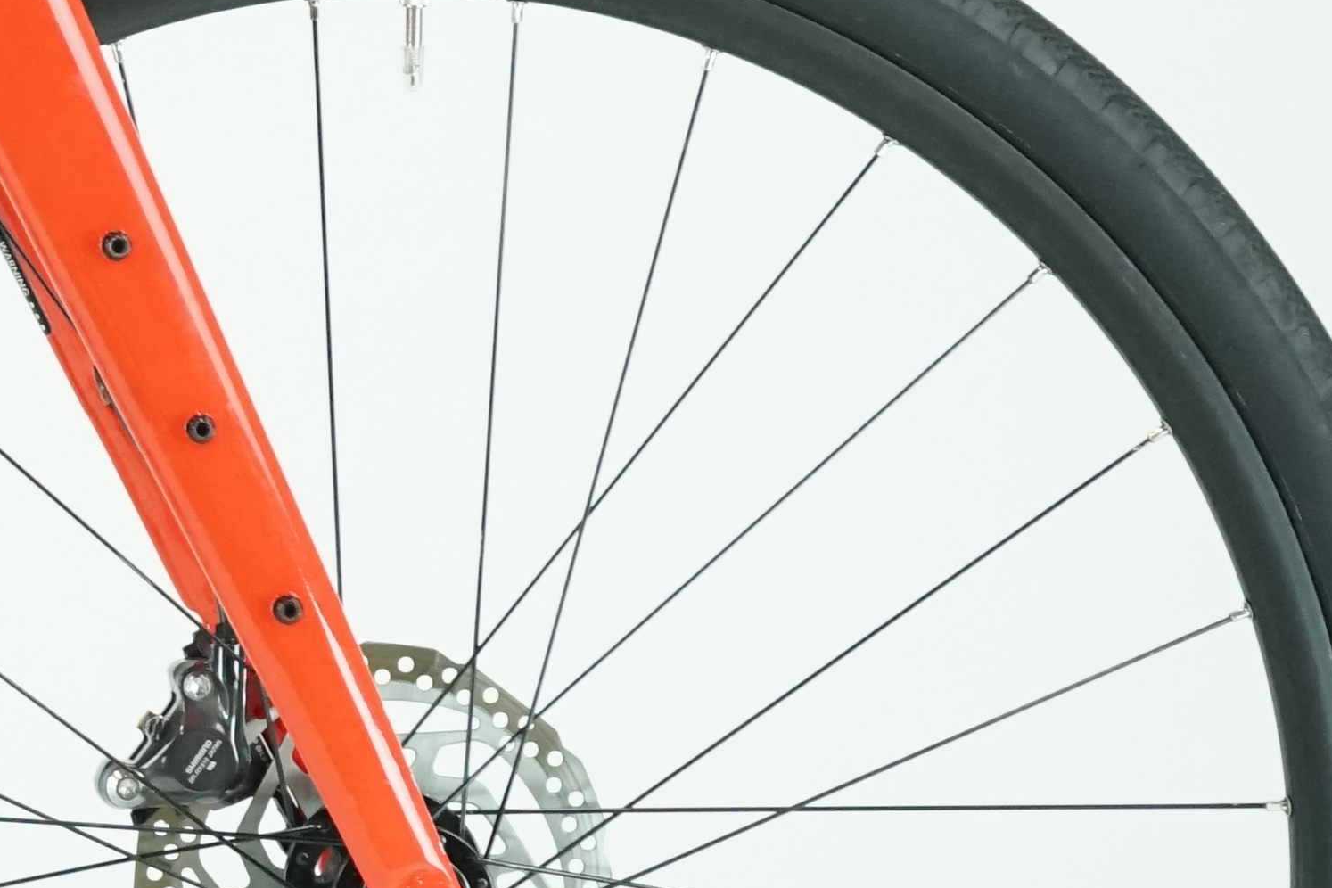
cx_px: -1159
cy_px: 301
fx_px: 9064
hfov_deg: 8.1
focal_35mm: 245
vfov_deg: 5.6
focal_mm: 61
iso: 2500
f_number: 6.3
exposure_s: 1/200
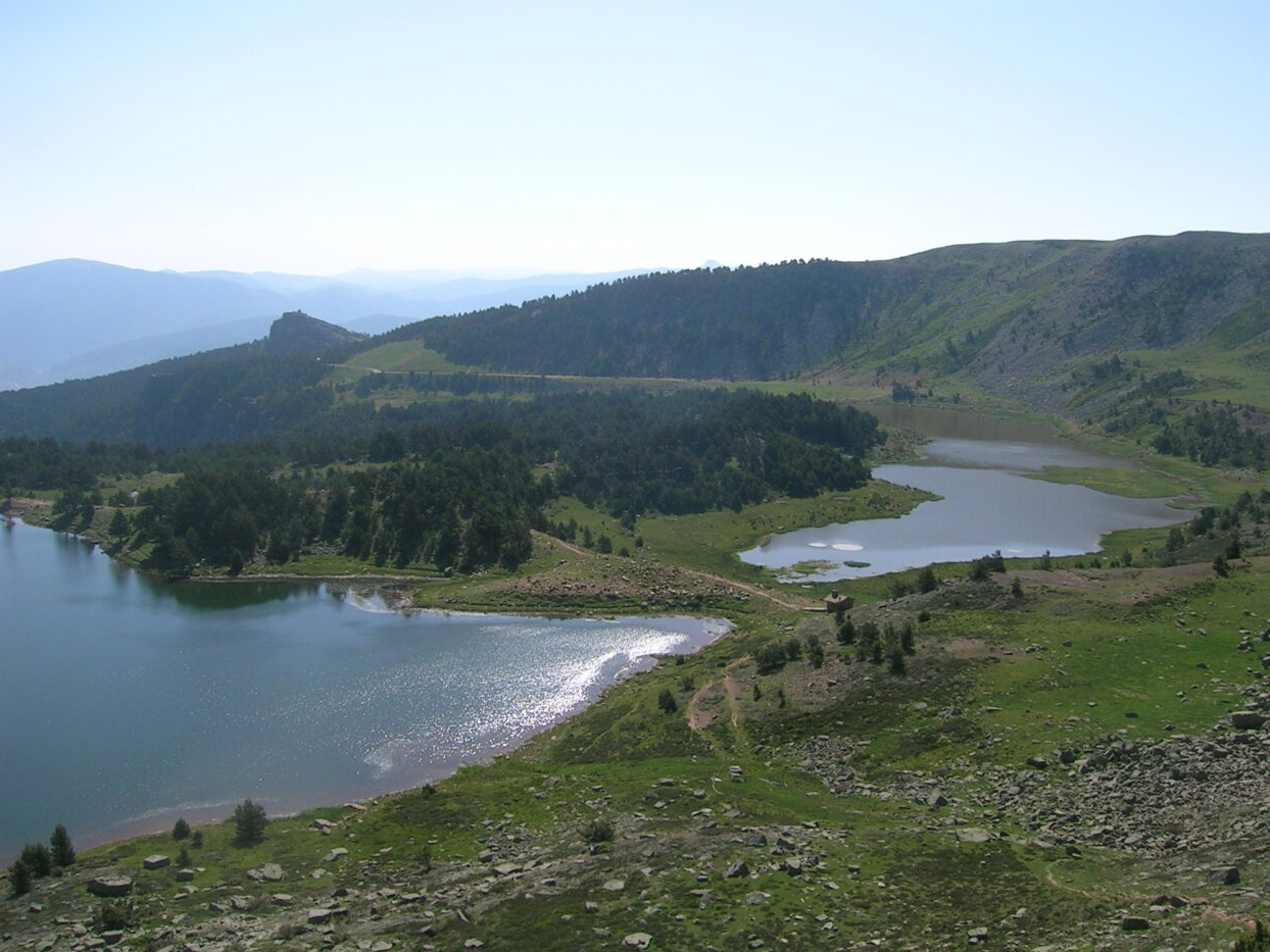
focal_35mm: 36
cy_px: 480
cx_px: 649
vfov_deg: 39.7
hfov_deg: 51.4
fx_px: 1321
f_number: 4.8
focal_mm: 5.4
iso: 50
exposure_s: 1/511
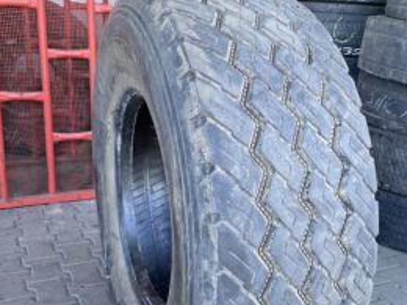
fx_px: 506
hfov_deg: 43.4
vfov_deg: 33.4
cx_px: 261
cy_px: 195
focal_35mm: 43
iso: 100
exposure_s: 1/121
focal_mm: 4.25
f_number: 1.8
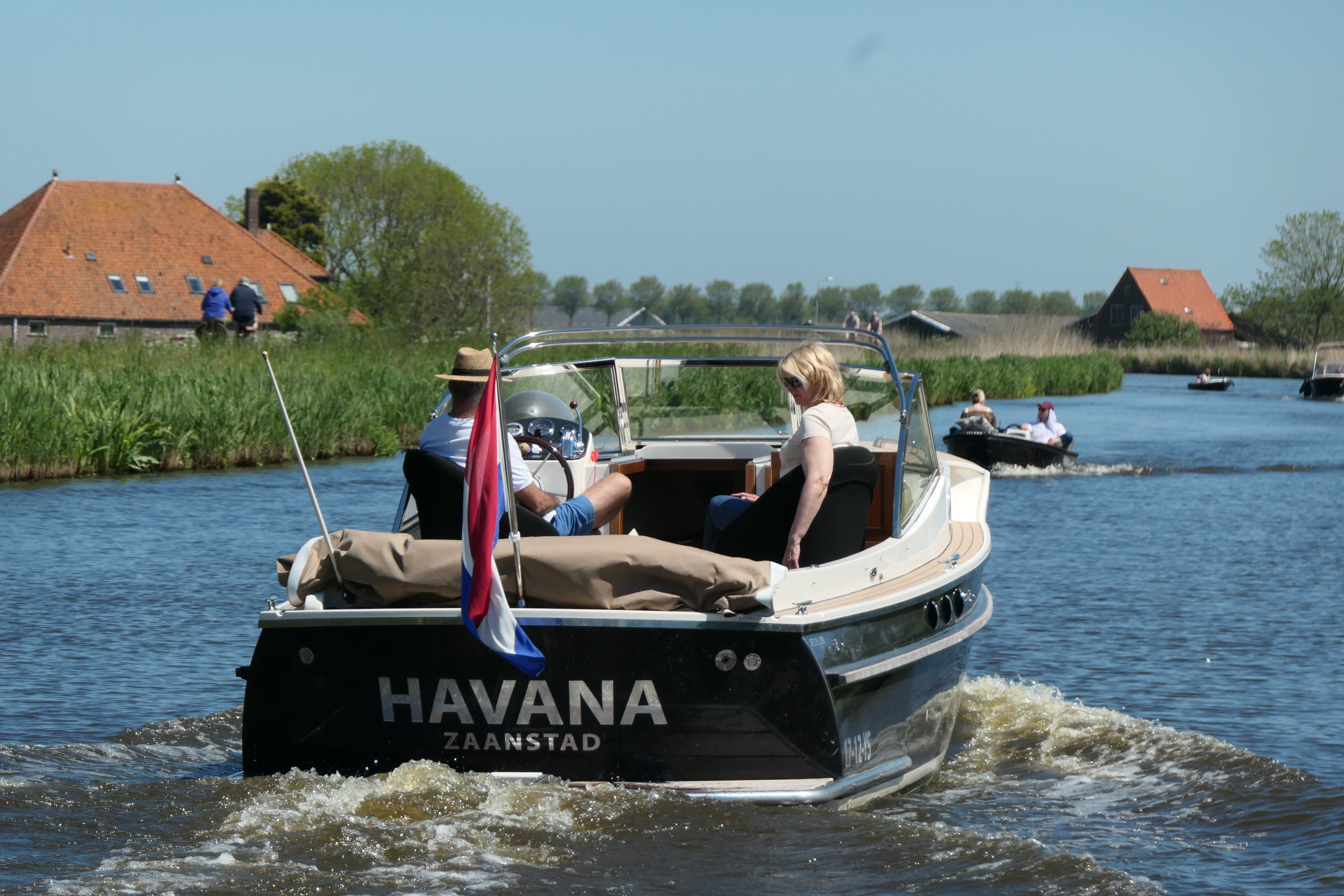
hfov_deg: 10.0
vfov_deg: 6.7
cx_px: 672
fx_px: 7653
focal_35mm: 205
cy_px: 448
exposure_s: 1/1000
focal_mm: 75.2
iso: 200
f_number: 6.1
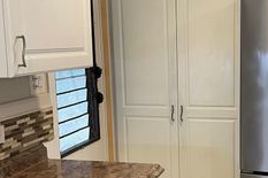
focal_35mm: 58
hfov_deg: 34.2
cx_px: 181
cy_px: 117
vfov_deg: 23.3
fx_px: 431
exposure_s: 1/60
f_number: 1.6
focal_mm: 5.1
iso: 80
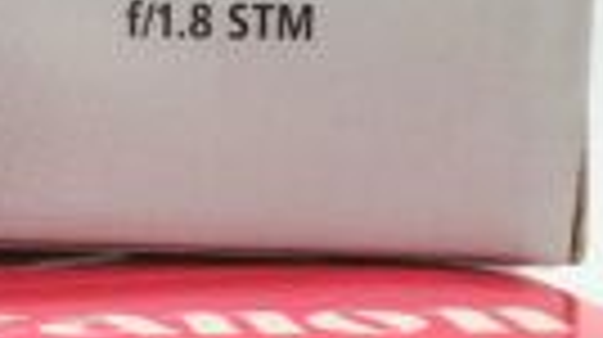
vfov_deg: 15.3
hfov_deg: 24.4
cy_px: 54
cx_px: -140
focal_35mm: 78
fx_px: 1246
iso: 100
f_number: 1.8
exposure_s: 1/577
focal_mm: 5.56
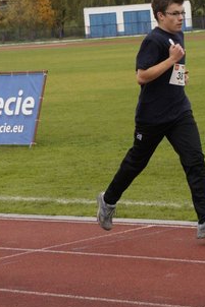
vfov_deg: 10.8
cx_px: 172
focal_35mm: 191
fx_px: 1633
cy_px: 137
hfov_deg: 7.2
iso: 3200
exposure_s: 1/800
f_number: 11
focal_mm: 70
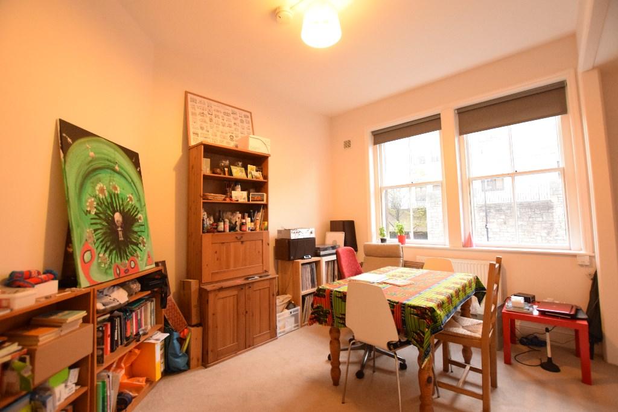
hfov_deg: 100.4
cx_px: 309
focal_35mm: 15
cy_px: 206
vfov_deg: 77.3
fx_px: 258
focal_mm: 10
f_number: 4.5
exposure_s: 1/50
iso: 2500
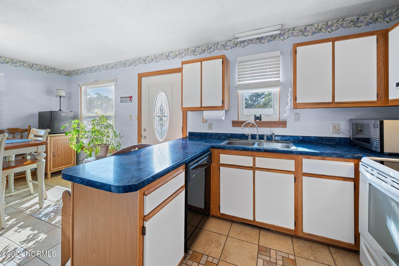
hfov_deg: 104.3
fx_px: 155
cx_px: 200
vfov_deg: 81.2
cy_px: 133
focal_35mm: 14
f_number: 8
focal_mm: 14
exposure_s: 1/2.5
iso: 200
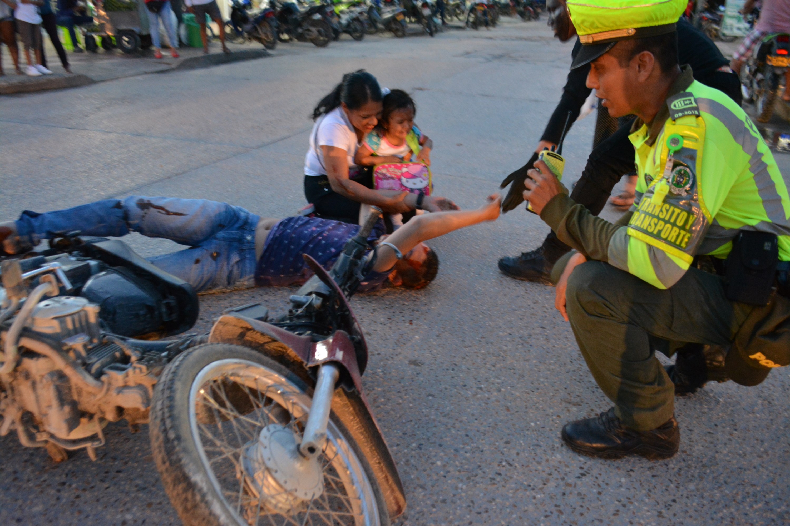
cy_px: 263
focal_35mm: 27
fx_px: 592
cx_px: 395
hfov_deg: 67.4
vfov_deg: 47.9
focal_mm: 18
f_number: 3.5
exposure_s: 1/30
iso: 1800
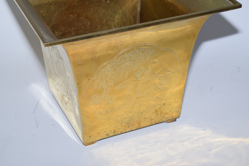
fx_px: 571
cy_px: 83
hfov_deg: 24.6
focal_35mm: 82
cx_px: 124
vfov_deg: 16.6
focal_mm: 55
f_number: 5.6
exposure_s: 1/60
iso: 720
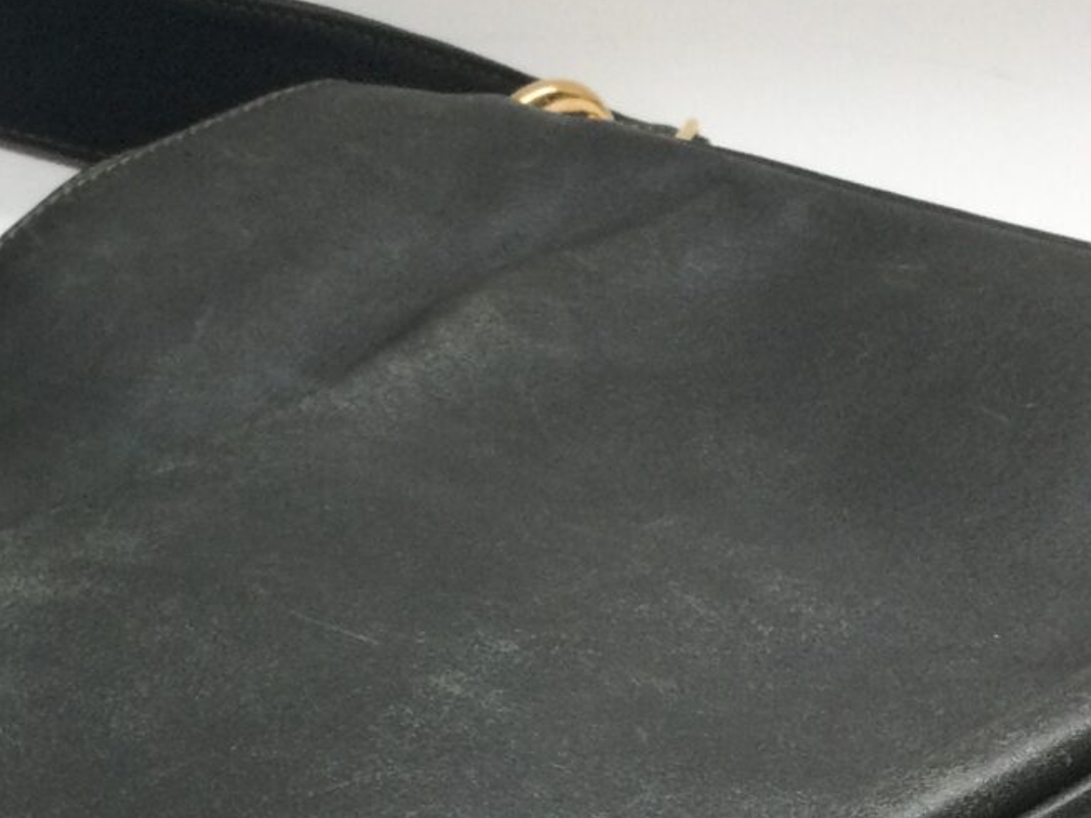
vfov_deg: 14.5
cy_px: 1125
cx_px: 132
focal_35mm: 97
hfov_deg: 19.9
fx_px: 3057
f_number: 2.4
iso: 50
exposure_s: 1/30
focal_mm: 3.3
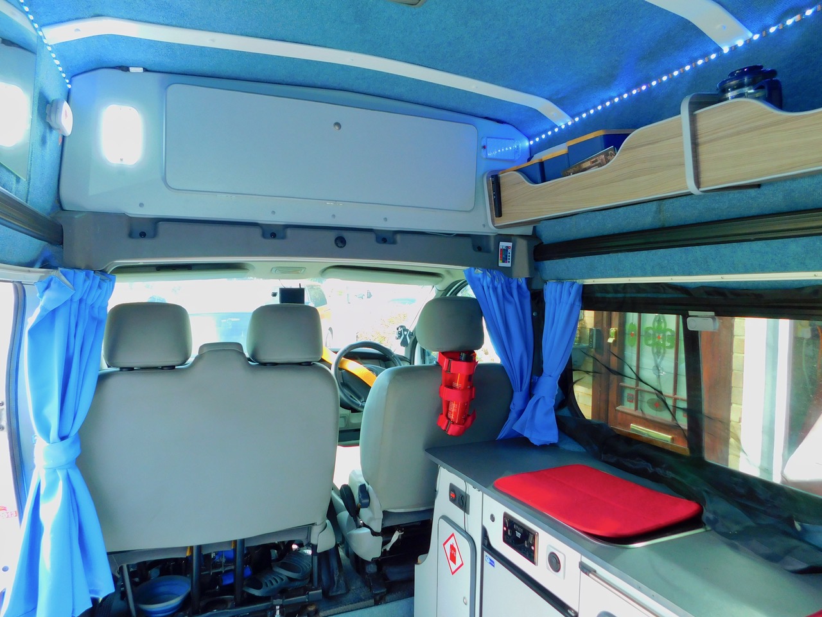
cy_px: 308
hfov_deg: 73.9
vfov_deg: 58.9
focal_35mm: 23
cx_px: 411
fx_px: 546
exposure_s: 1/50
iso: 125
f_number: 3
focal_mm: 4
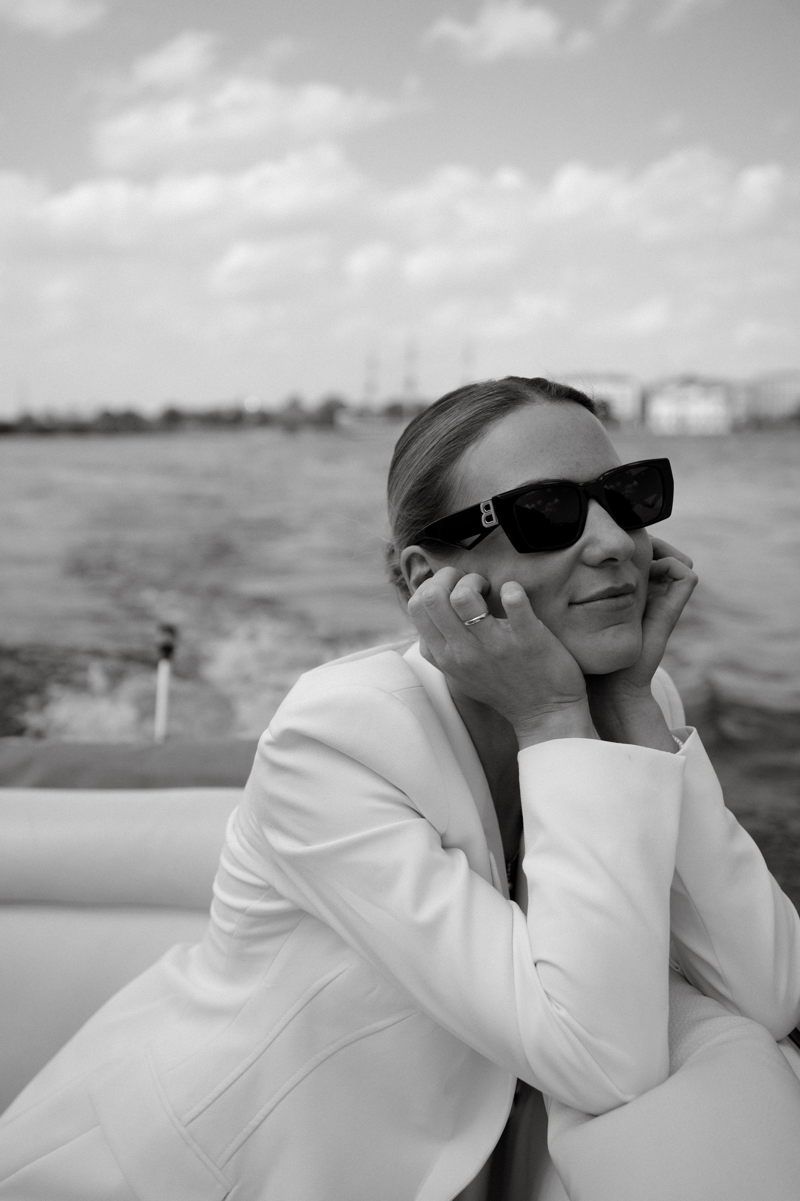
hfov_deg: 37.9
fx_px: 1167
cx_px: 400
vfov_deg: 54.4
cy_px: 600
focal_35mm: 35
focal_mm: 35
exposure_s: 1/1600
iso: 80
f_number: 3.2
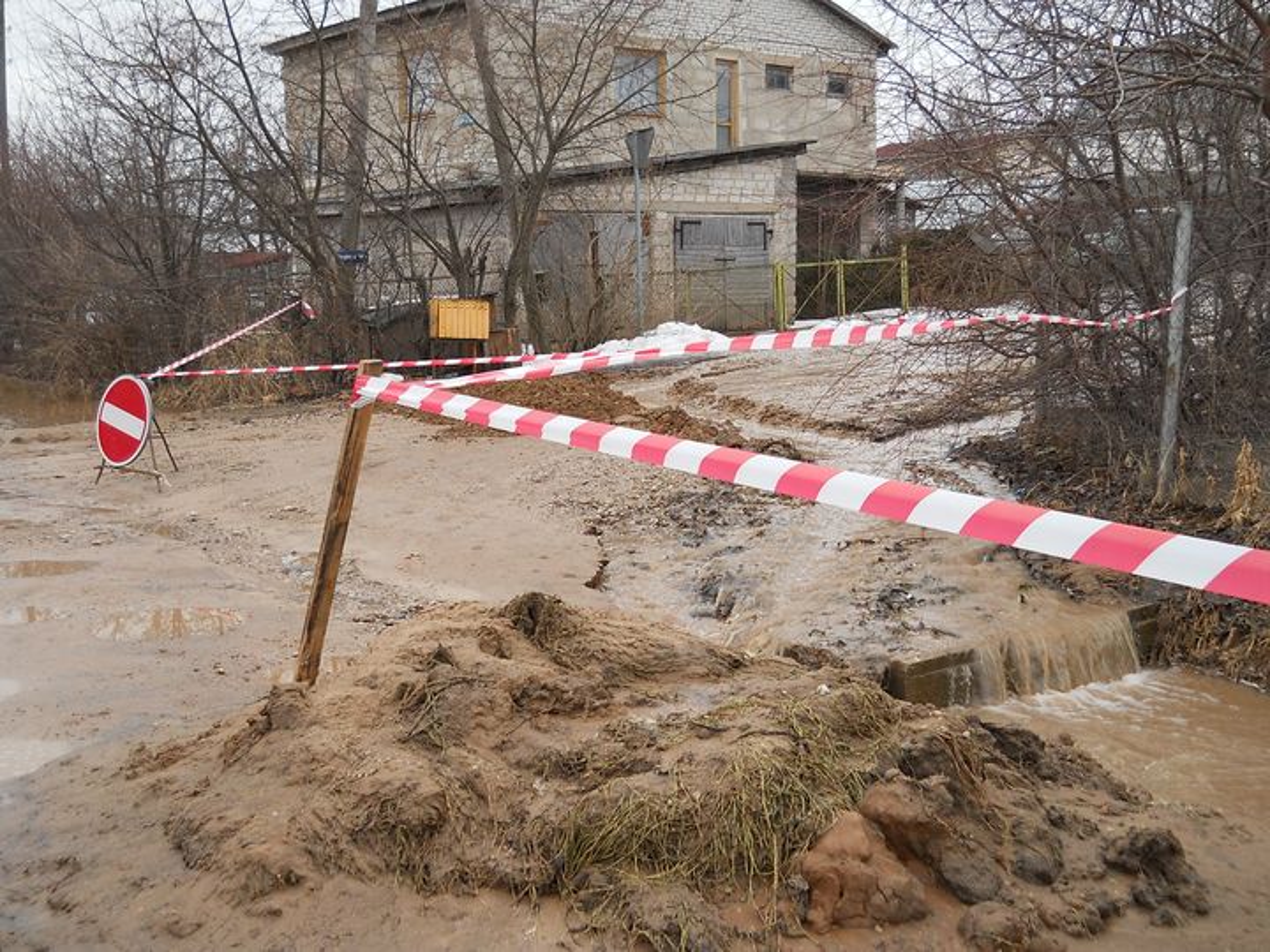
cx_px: 635
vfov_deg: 35.1
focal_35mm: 41
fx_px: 1504
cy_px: 476
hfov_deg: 45.8
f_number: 3.1
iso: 80
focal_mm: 6.72
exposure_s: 1/320
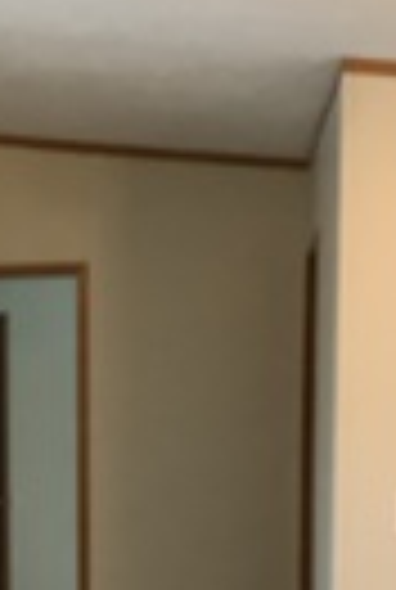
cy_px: 561
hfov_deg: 15.6
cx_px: -36
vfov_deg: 22.8
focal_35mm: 86
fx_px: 1411
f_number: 2.4
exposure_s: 1/25
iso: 400
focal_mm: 3.3
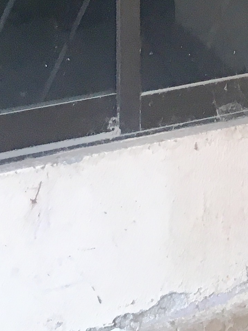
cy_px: -317
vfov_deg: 13.8
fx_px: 1165
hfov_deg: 11.6
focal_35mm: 122
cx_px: 384
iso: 25
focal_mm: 4.15
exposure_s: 1/30
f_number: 2.2
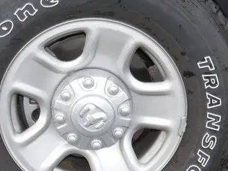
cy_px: 89
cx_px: 84
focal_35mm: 77
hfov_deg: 25.3
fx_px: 507
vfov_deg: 19.1
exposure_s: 1/60
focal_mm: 19
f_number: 20
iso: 1600
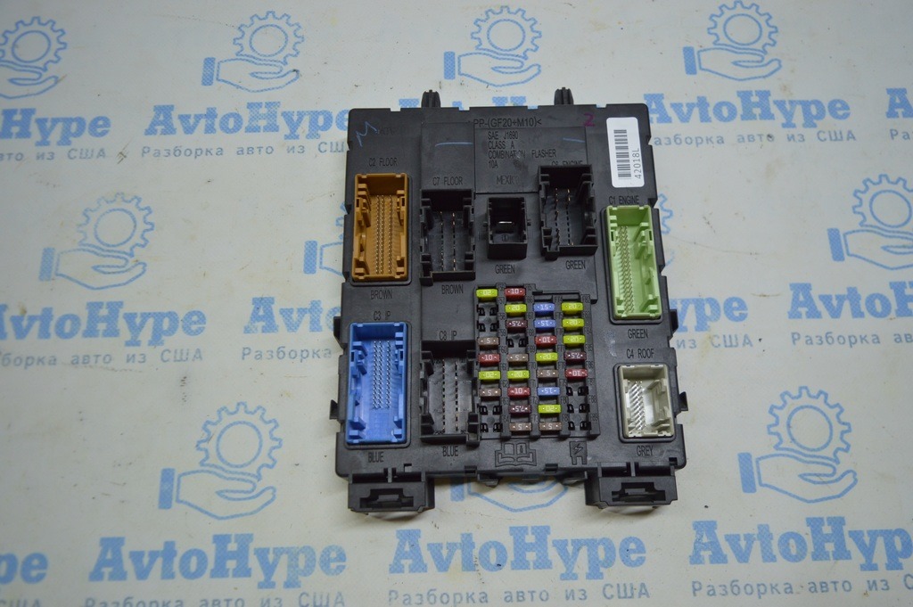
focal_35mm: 27
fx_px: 684
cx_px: 456
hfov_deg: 67.4
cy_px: 304
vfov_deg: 47.9
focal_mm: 18
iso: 400
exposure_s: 1/125
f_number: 3.5
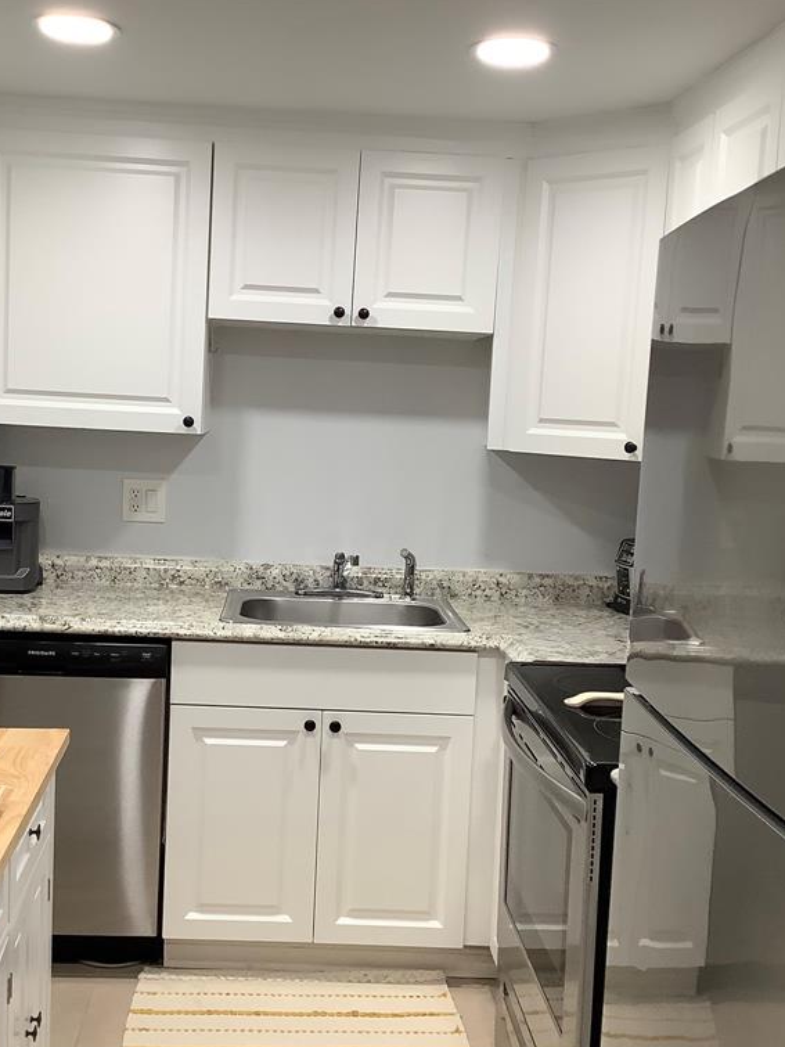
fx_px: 1270
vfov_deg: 44.8
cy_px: 526
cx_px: 316
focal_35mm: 42
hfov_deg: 34.2
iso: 80
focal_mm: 3.3
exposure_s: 1/60
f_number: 2.4
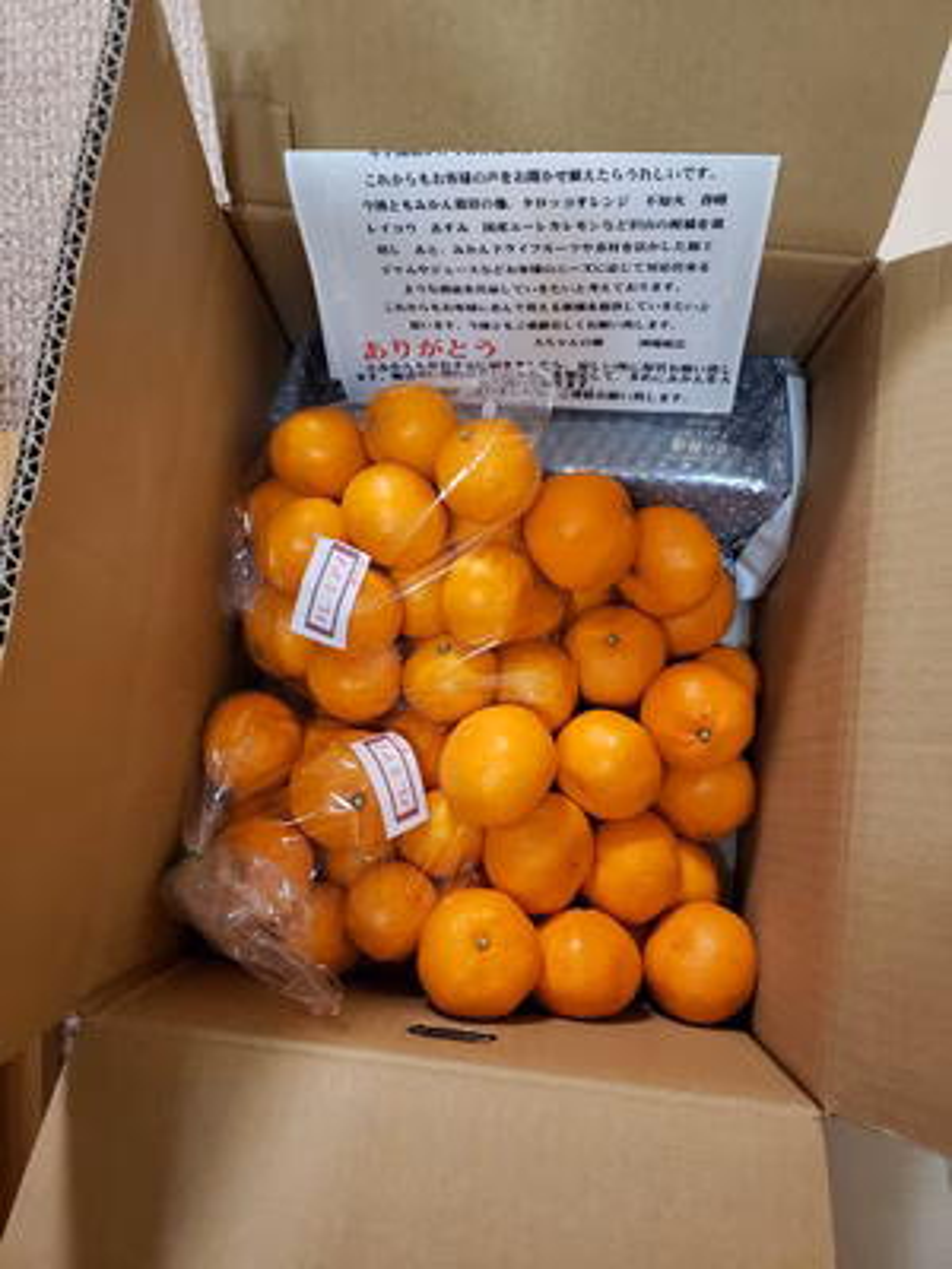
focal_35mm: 26
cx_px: 476
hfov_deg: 53.1
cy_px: 634
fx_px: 953
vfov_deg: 67.3
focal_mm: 4.3
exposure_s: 1/17
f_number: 1.5
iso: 250
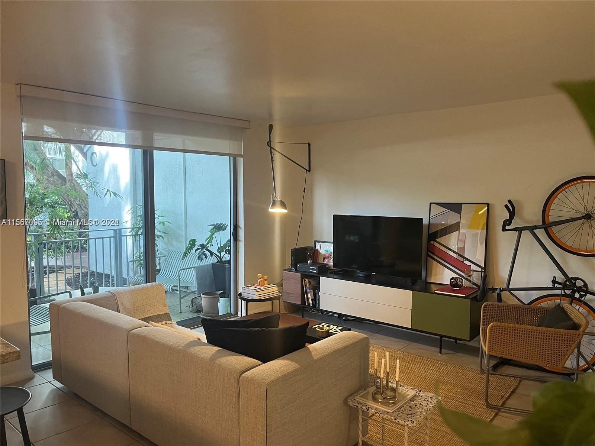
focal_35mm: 26
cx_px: 298
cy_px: 223
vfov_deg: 53.1
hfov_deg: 67.3
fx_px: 447
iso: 320
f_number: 1.6
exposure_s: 1/60
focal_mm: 5.1
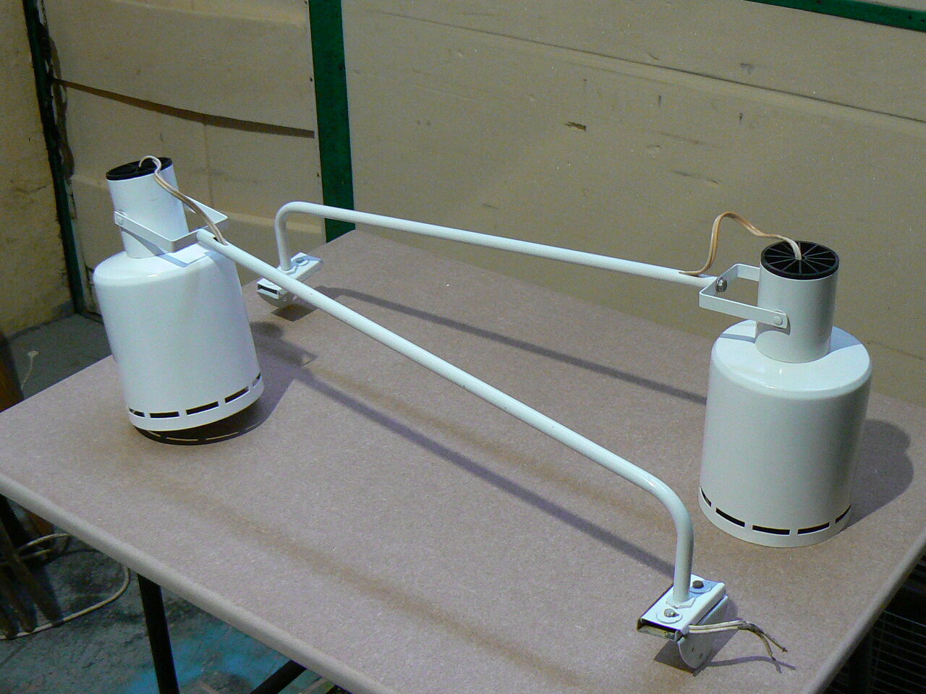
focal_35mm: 49
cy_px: 347
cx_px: 463
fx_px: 1311
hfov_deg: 38.9
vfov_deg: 29.7
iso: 200
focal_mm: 6
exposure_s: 1/20
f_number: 2.8
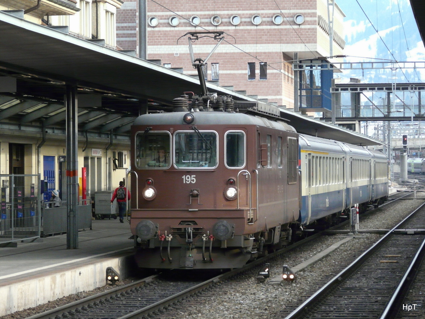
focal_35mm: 165
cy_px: 159
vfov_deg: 9.0
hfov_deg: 12.0
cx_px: 213
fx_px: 2025
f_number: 3.6
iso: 400
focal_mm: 27
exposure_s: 1/250
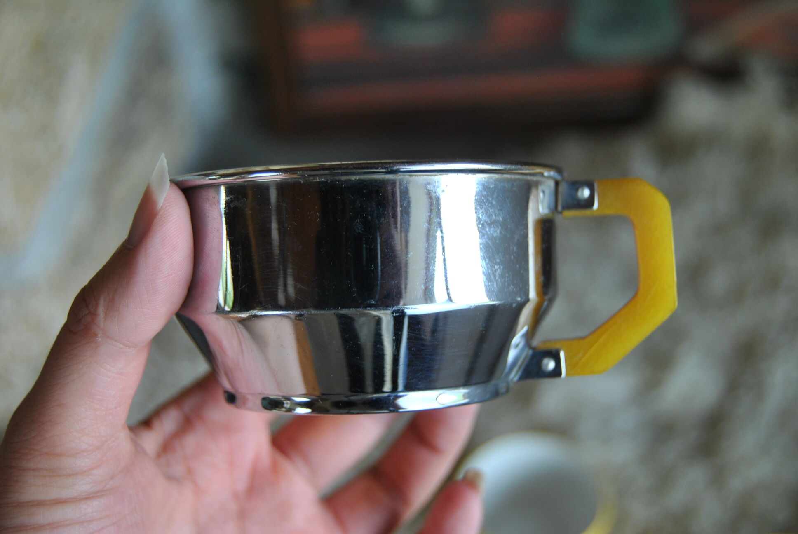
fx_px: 1165
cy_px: 267
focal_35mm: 52
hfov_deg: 37.8
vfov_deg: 25.8
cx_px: 399
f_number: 4.5
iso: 200
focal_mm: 35
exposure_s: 1/50
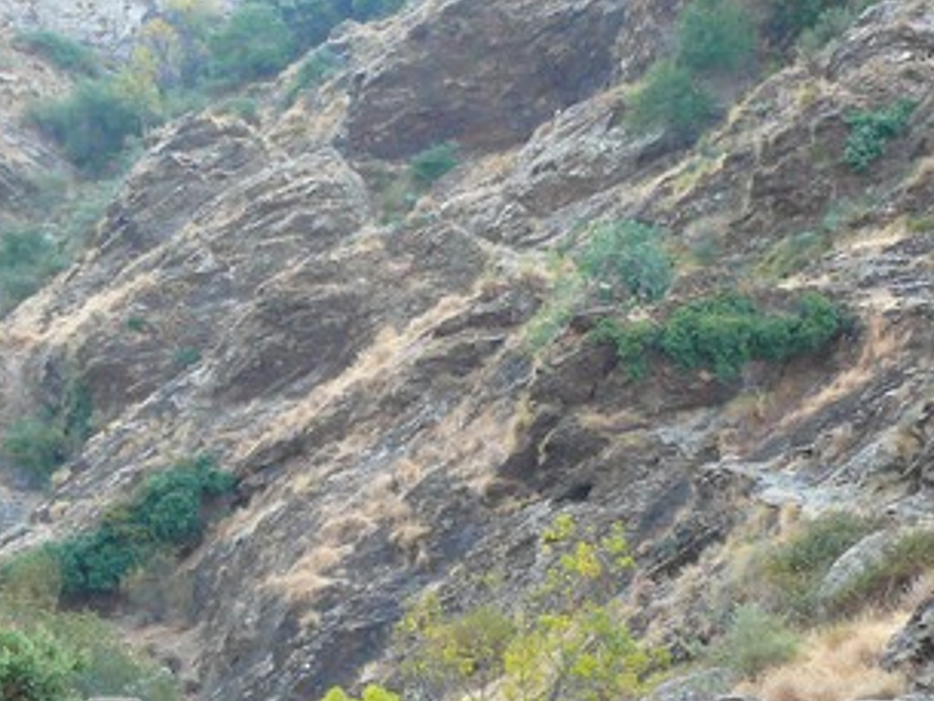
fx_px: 2321
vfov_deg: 16.9
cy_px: 640
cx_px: 416
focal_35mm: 86
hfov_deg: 22.7
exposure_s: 1/30
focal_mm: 7.4
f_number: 2.8
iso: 160
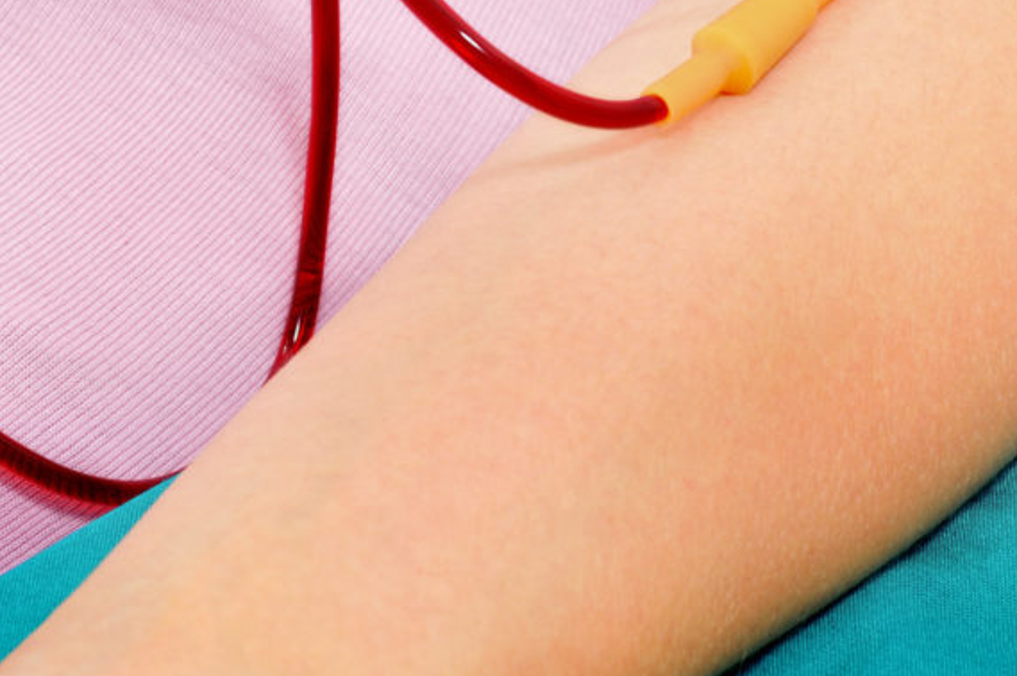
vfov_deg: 7.2
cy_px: 99
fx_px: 5333
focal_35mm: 189
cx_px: 440
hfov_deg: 10.9
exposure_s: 1/80
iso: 320
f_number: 20
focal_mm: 105
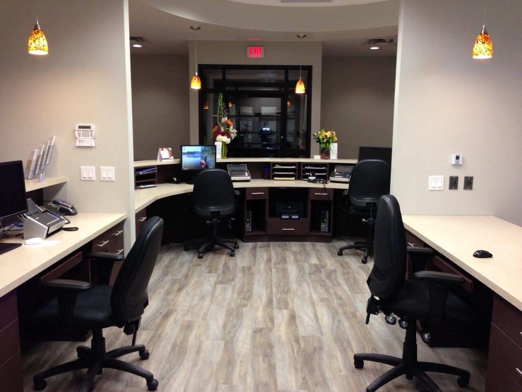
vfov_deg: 42.9
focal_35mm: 33
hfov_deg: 55.4
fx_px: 498
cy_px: 196
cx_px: 261
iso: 80
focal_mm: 4.13
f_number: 2.4
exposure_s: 1/20
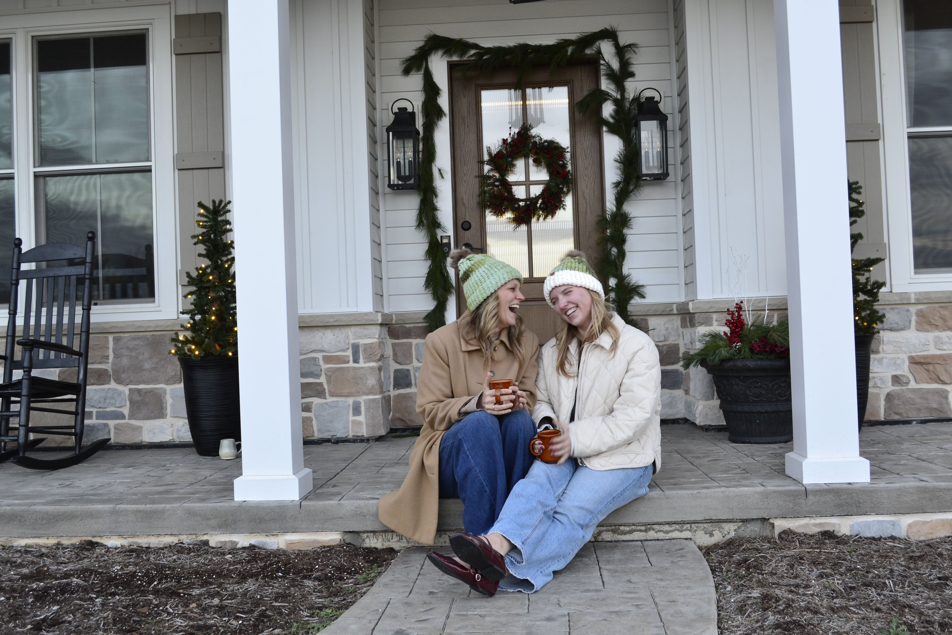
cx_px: 476
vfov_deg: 36.9
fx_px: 952
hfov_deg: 53.1
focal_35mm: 36
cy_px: 318
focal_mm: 24
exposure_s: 1/50
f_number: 5.6
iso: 400
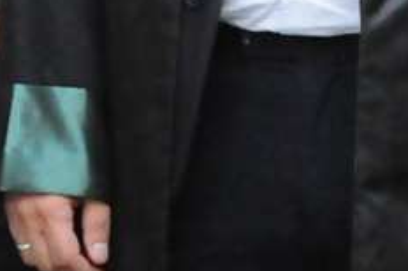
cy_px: -319
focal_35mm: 526
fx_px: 5953
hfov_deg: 3.9
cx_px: 1027
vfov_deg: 2.6
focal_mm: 58
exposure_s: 1/800
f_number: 7.1
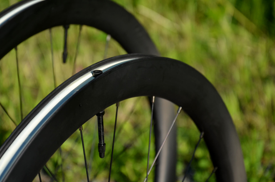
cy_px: 84
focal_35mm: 145
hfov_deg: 14.2
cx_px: 123
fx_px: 1102
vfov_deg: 9.4
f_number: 6.3
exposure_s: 1/640
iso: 200
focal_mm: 85
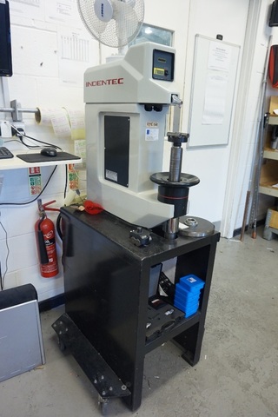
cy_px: 208
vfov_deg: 73.7
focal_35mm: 24
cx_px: 139
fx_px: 278
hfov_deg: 53.1
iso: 1600
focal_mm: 16
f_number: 4
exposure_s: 1/160
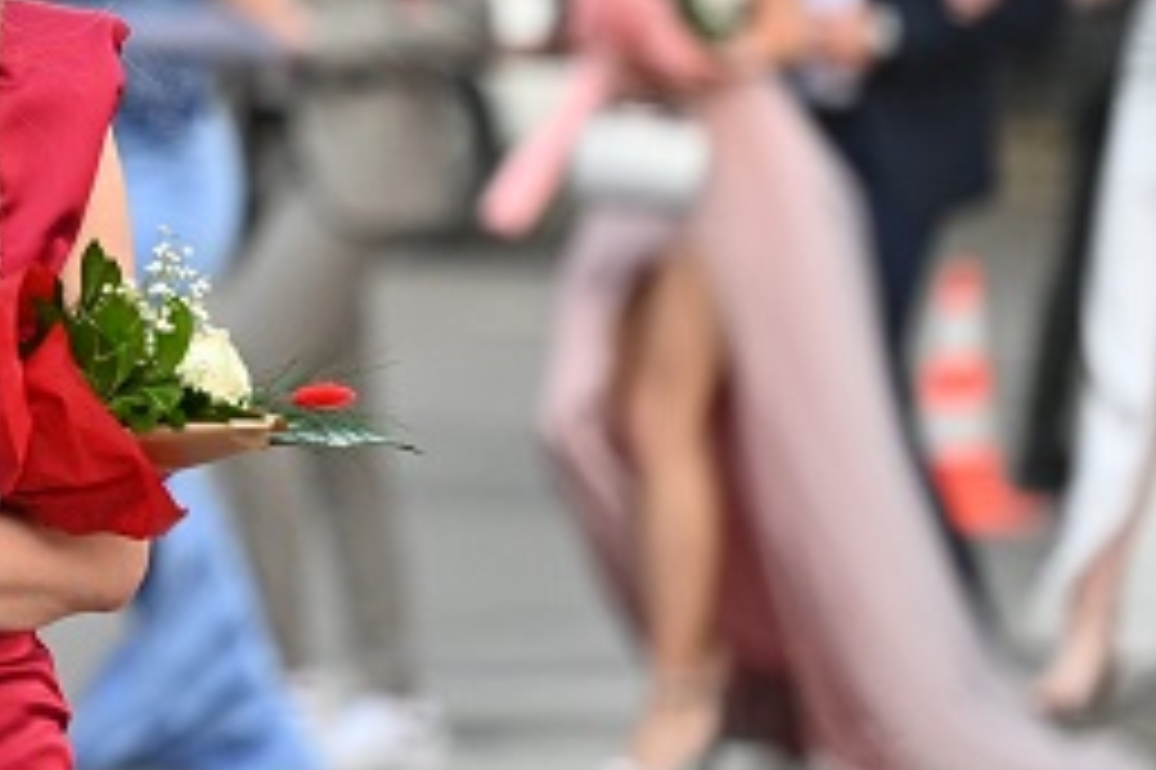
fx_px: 15467
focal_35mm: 482
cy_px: -27
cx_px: -423
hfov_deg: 4.3
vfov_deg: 2.8
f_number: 2.8
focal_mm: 155
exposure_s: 1/800
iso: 800
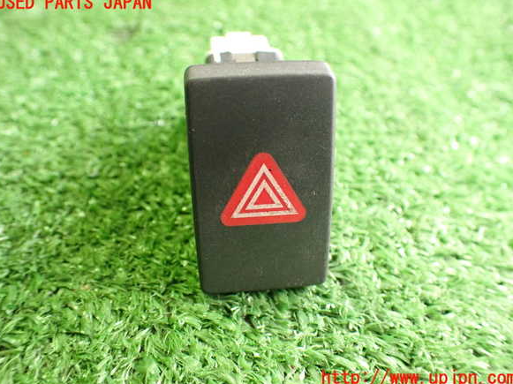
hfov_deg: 58.4
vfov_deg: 45.4
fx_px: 459
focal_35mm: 31
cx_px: 256
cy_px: 191
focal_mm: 5.4
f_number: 2.3
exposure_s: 1/40
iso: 800
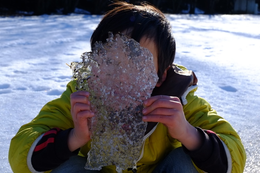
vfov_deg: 23.0
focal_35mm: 59
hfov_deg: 33.9
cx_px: 118
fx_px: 426
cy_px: 73
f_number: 6.4
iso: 200
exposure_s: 1/480
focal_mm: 29.5
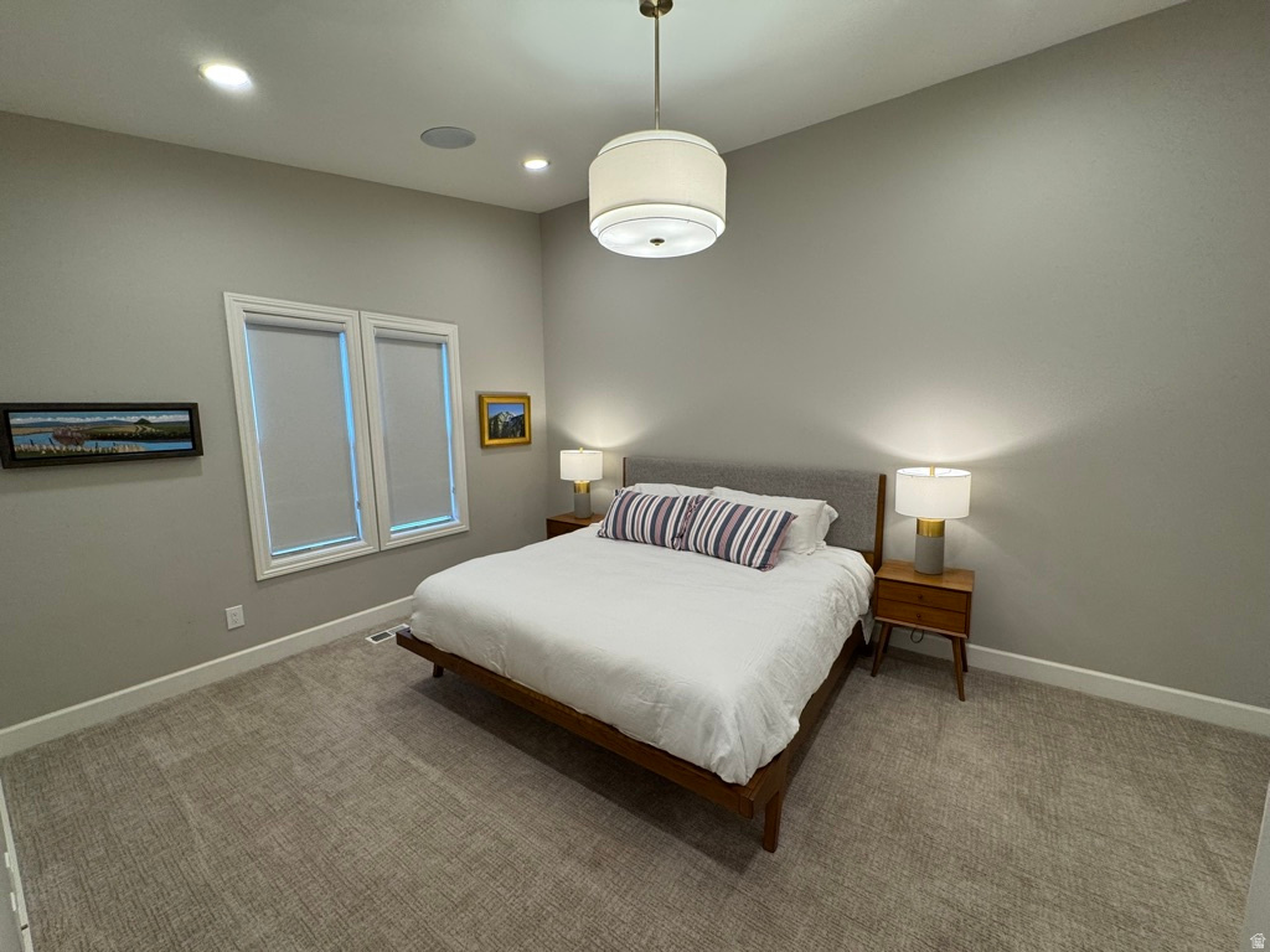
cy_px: 476
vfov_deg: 85.7
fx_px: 514
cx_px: 635
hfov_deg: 102.1
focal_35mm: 14
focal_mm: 2.22
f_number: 2.2
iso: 160
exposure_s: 1/120
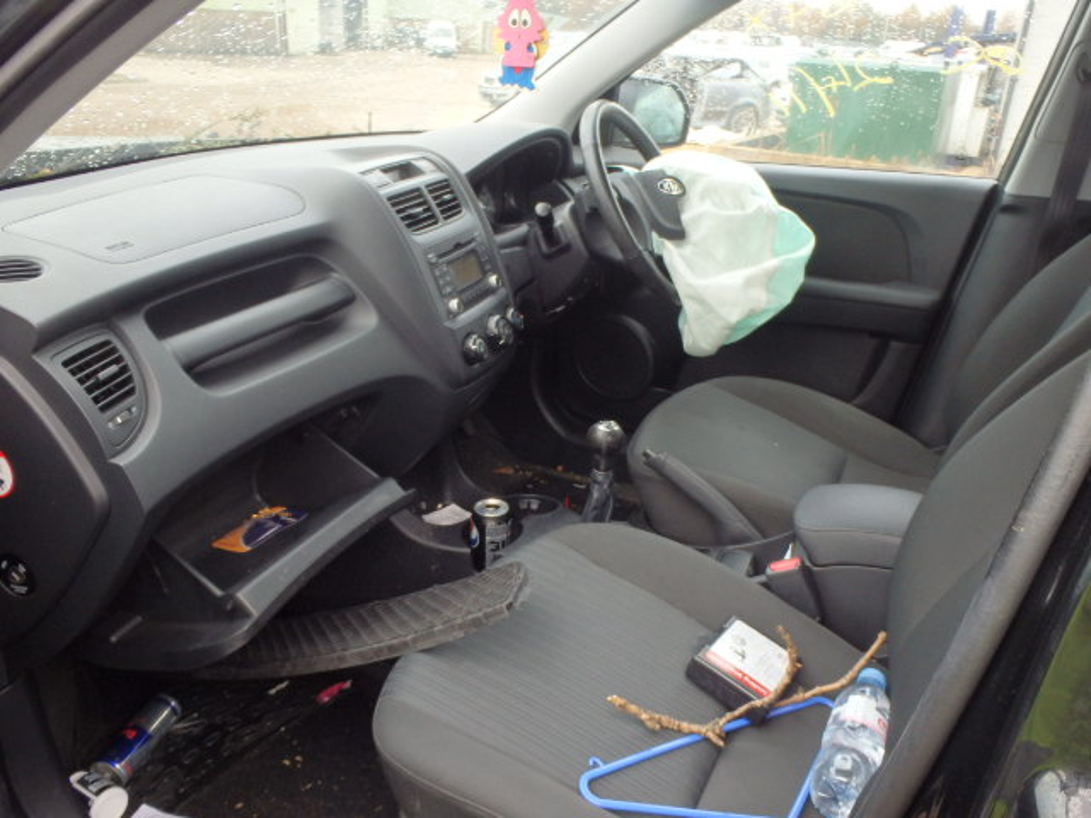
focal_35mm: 28
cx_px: 546
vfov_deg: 49.7
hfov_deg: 63.4
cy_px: 409
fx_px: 882
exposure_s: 1/50
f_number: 3.9
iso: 200
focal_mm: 5
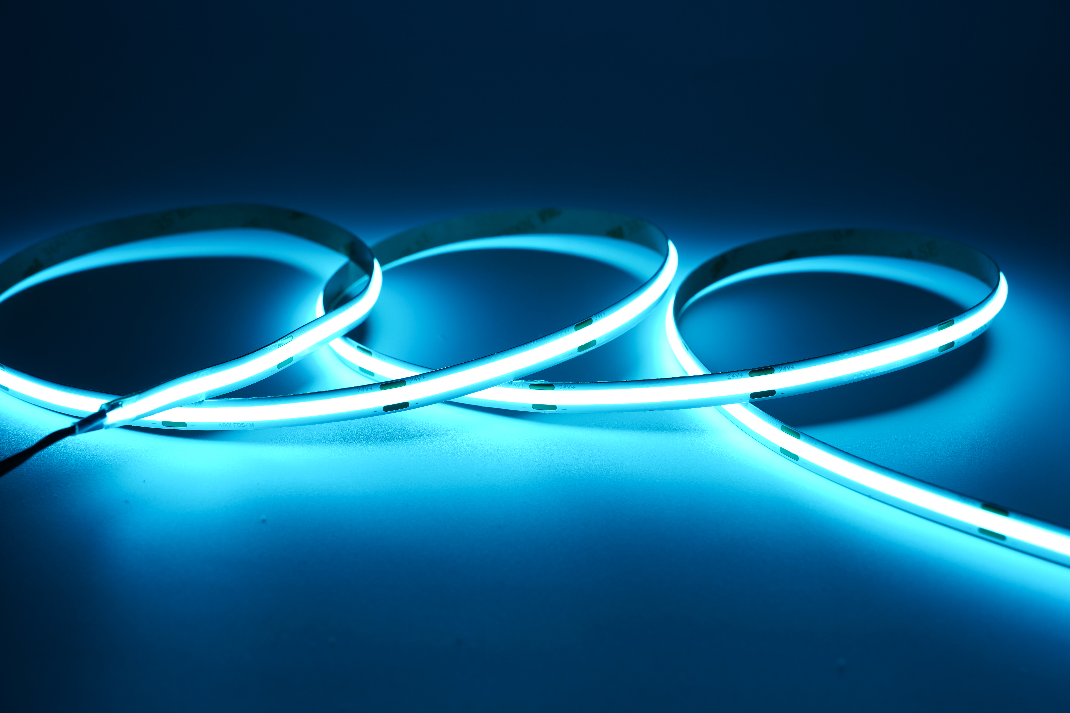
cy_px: 356
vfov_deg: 21.6
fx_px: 1872
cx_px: 535
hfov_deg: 31.9
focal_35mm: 63
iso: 50
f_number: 9
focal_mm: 63
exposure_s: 1/125
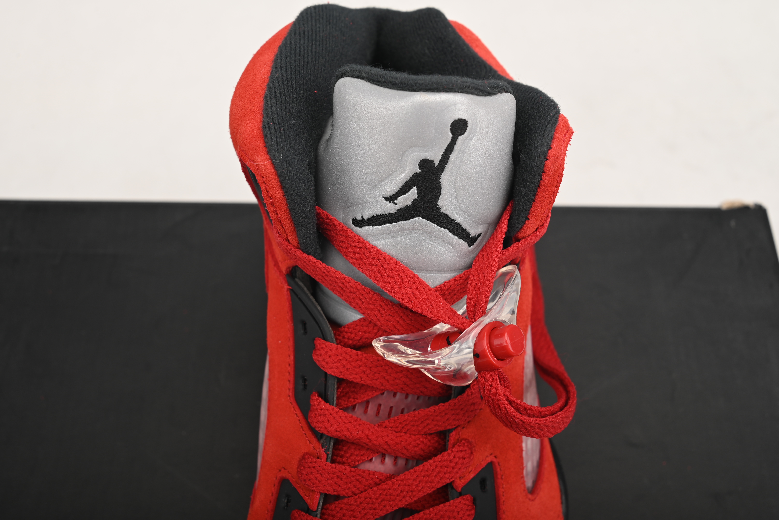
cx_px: 390
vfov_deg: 28.7
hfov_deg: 41.9
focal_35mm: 47
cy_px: 260
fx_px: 1017
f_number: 11
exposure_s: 1/200
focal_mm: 47
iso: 100
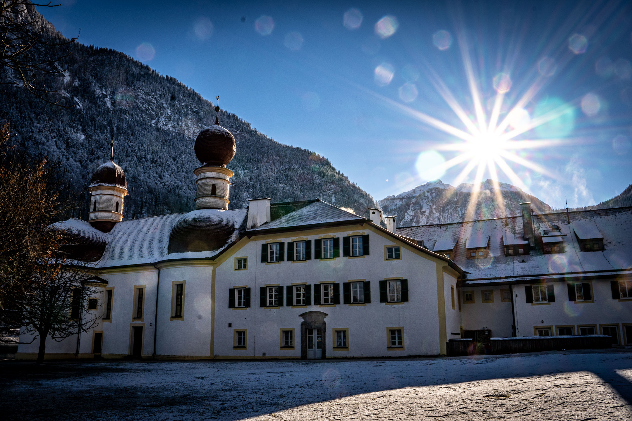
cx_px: 316
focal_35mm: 30
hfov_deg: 62.7
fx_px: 519
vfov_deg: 44.2
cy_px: 210
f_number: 22
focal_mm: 19.7
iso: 100
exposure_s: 1/100
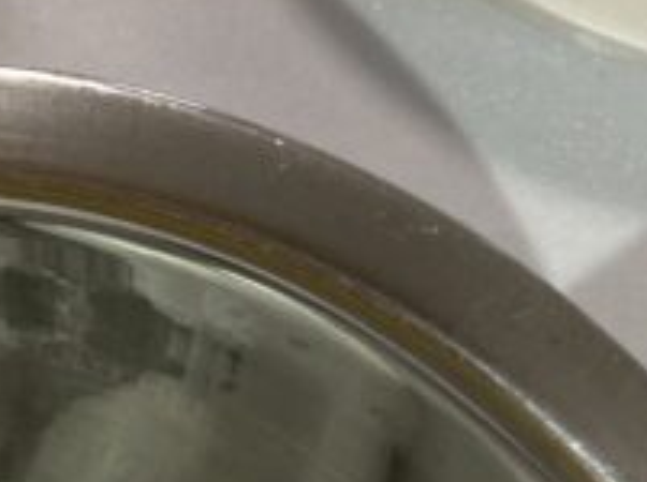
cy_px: -42
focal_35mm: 143
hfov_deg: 13.5
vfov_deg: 10.2
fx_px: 2668
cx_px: -103
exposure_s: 1/50
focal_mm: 3.99
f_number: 1.8
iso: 80
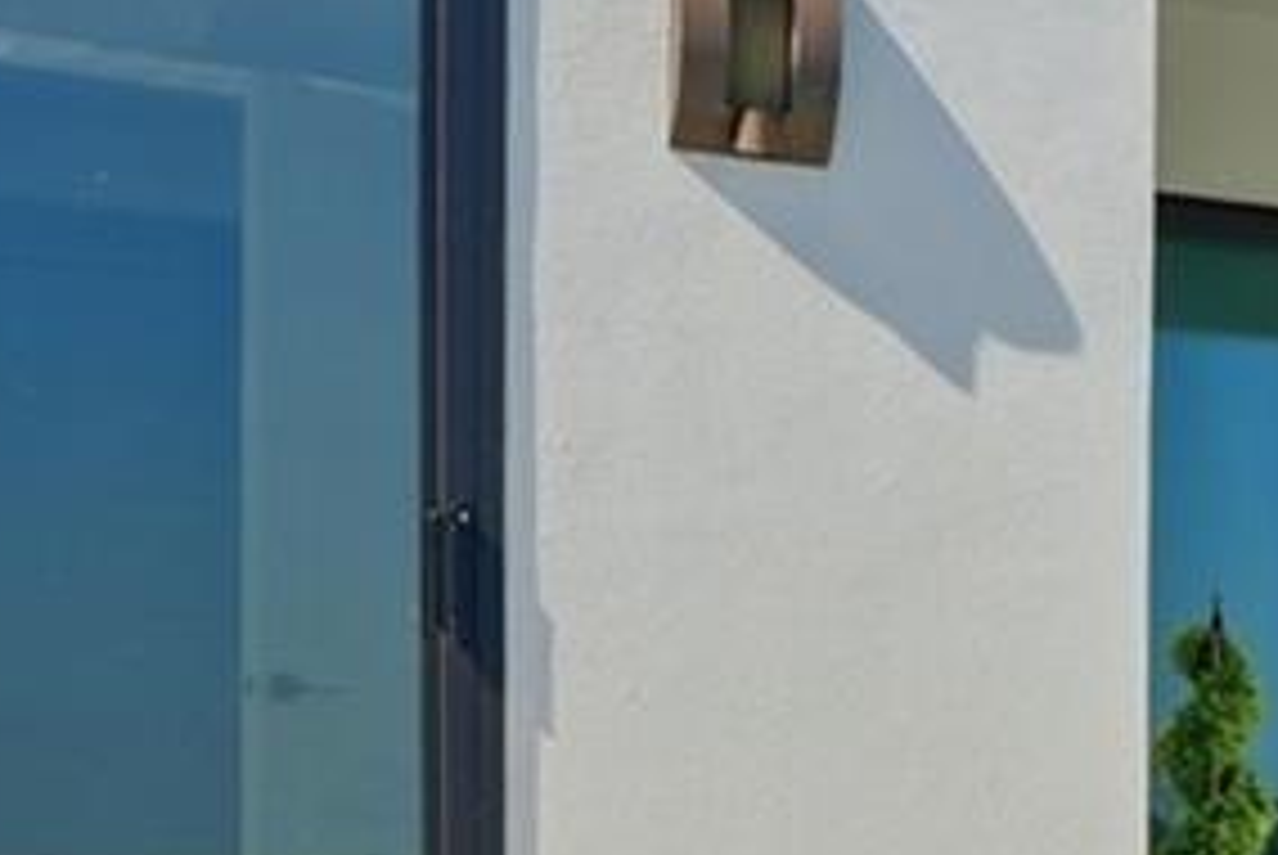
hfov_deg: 13.3
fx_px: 3198
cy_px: 842
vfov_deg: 15.0
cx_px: 3384
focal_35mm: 90
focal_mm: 16
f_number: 9
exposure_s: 1/8000
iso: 400
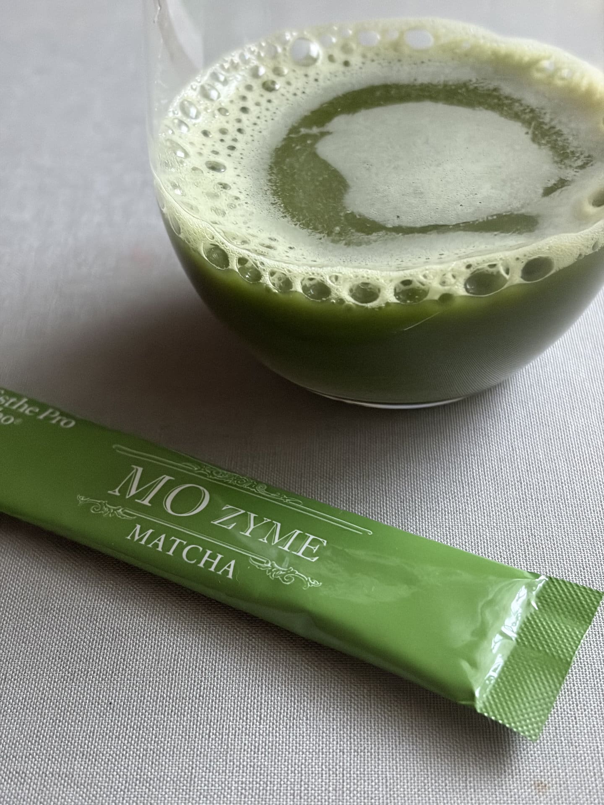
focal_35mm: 52
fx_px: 1210
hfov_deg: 28.0
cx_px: 302
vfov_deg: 36.8
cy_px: 402
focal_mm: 5.96
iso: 400
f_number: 1.6
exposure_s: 1/22
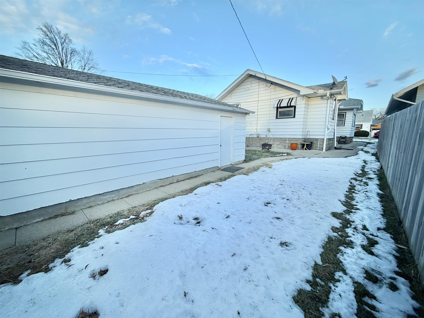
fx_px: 171
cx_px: 212
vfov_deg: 85.7
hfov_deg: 102.1
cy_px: 159
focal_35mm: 14
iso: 40
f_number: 2.2
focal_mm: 2.22
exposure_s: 1/216
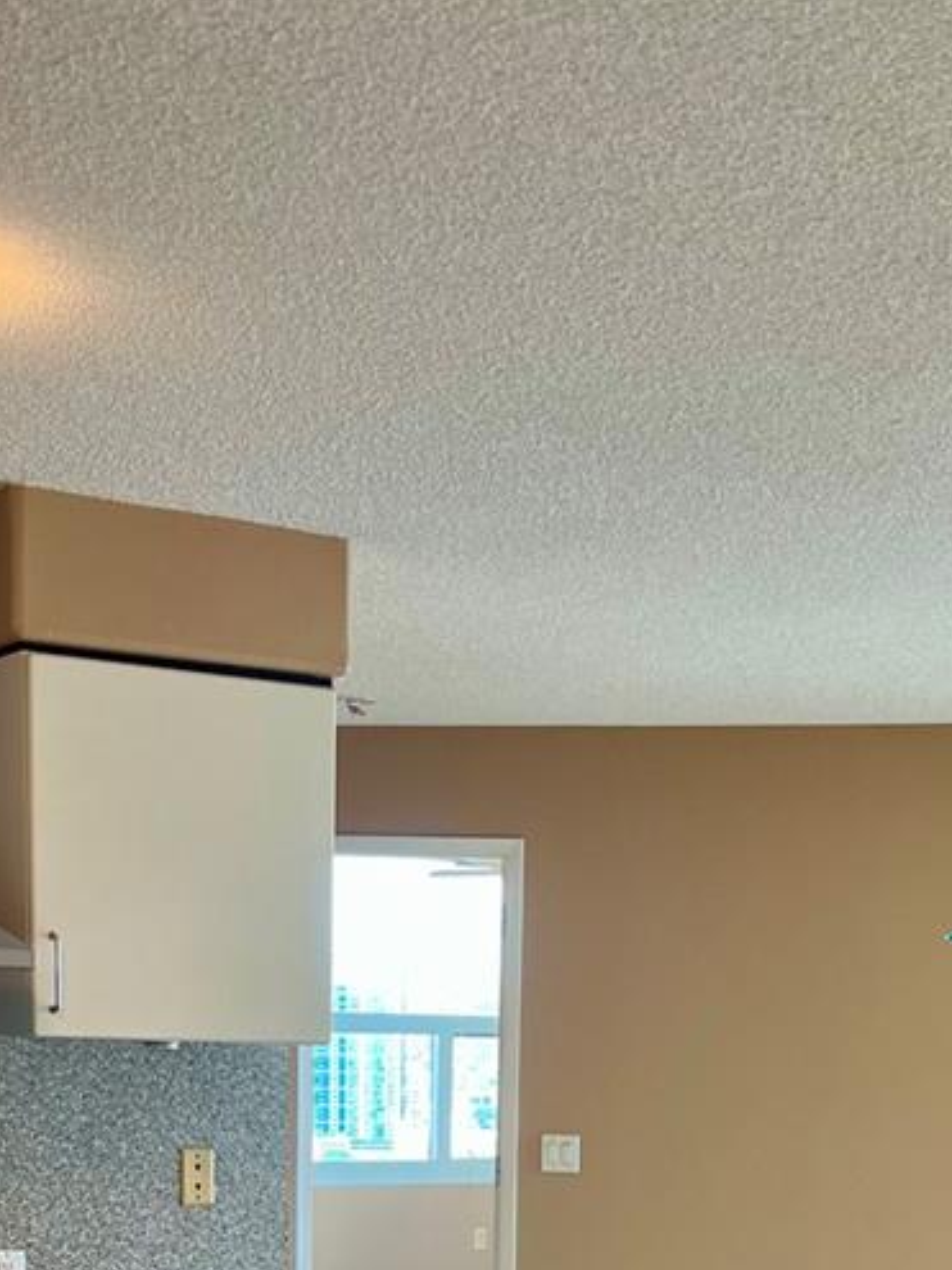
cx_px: 526
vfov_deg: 28.3
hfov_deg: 23.3
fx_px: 2311
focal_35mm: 63
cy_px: 1355
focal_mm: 5.7
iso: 125
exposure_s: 1/120
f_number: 1.5
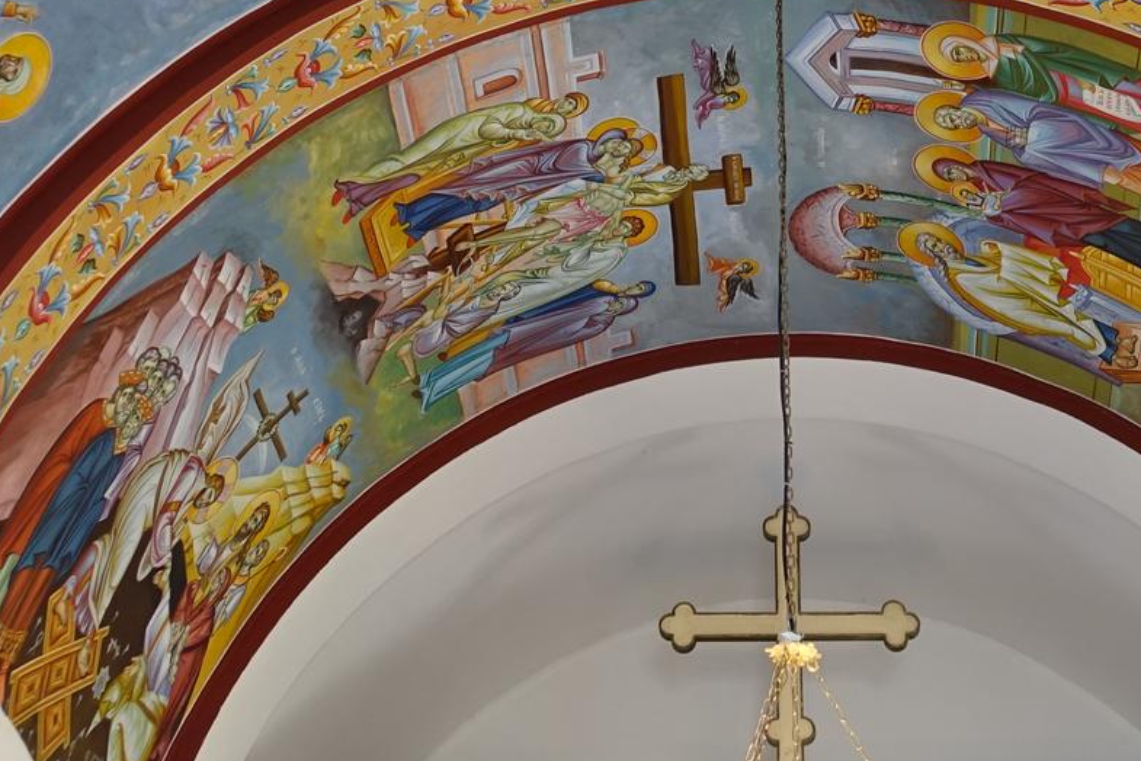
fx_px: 1744
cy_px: -80
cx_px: 740
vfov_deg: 23.1
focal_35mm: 55
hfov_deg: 35.9
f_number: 1.8
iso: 200
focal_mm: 8.8
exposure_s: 1/30
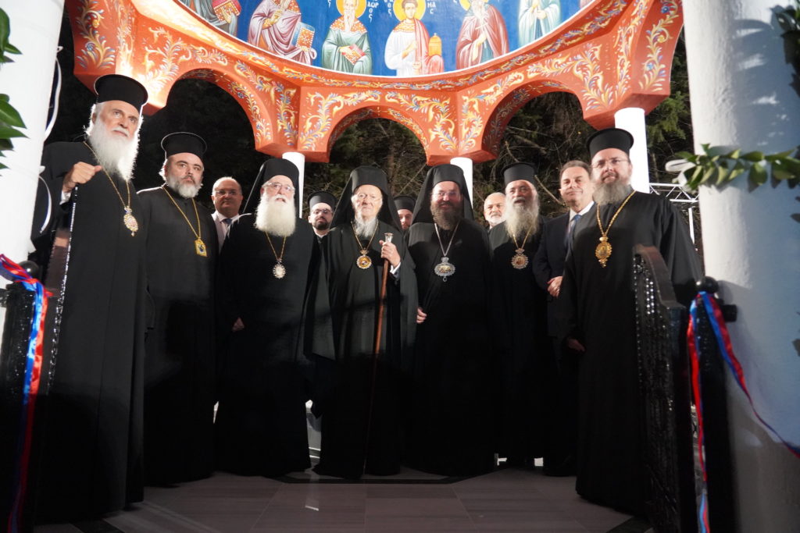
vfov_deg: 53.1
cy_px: 266
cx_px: 400
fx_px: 533
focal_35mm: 24
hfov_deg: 73.7
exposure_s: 1/60
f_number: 4
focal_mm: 24
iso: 10000
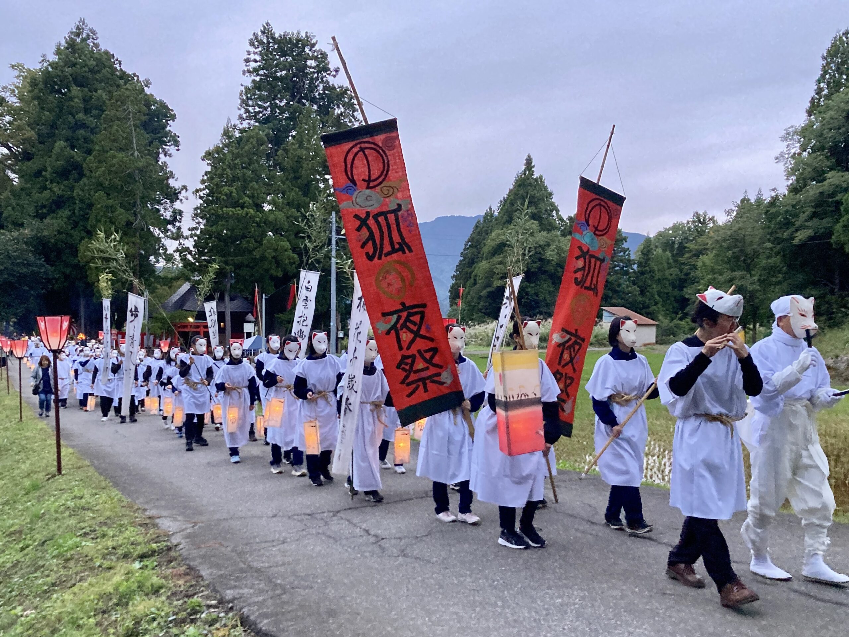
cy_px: 318
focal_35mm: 28
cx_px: 424
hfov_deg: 63.4
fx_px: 687
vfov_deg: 49.7
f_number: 1.8
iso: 250
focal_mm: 3.99
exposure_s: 1/60
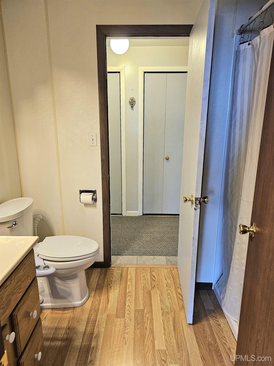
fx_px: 243
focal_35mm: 23
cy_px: 183
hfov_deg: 58.9
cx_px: 137
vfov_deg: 73.9
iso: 500
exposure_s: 1/120
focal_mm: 6.3
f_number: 1.7
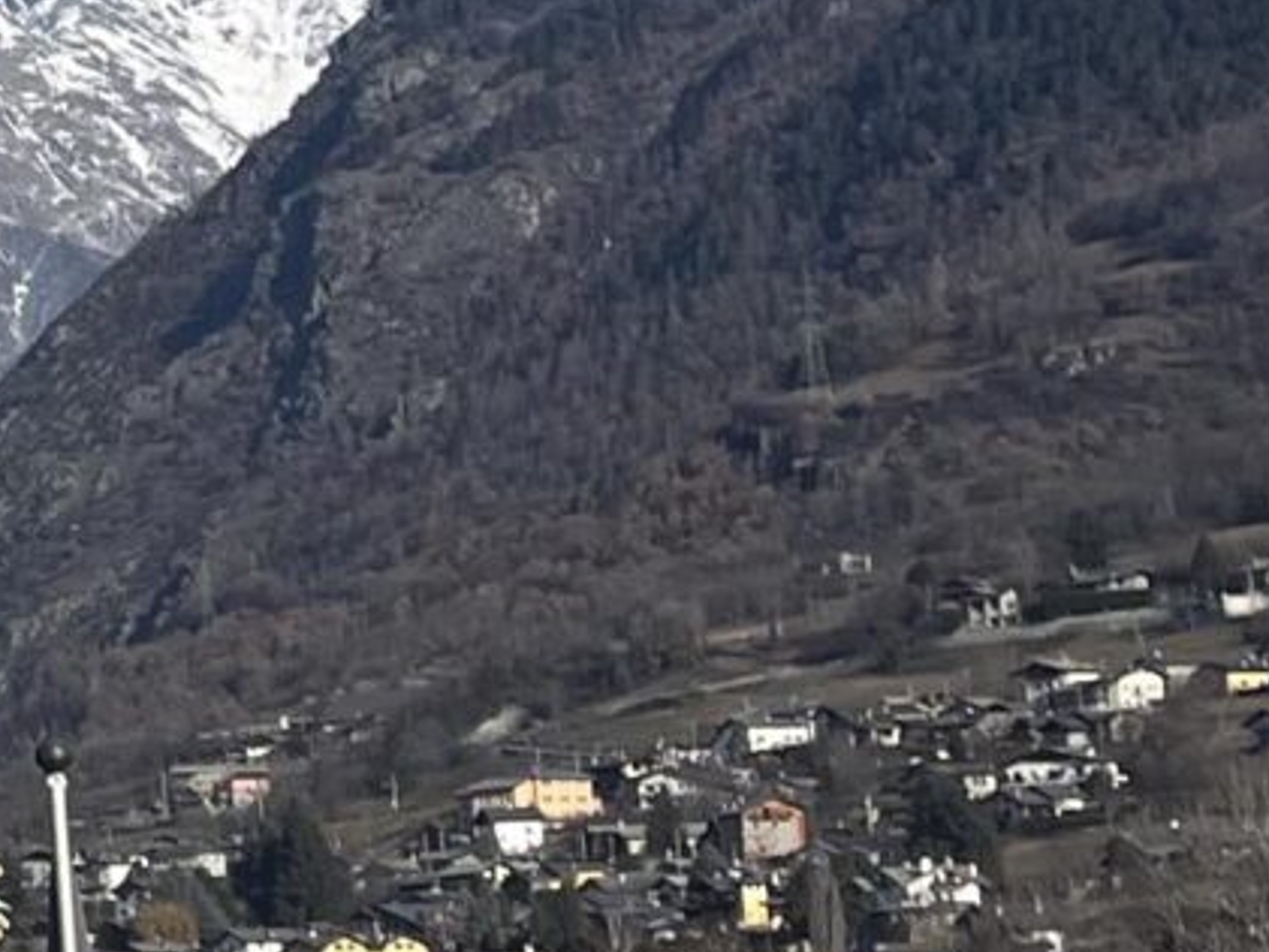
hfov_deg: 10.4
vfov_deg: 9.4
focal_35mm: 158
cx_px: -1968
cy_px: 563
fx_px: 5794
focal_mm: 5.1
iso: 50
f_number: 1.6
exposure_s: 1/5076
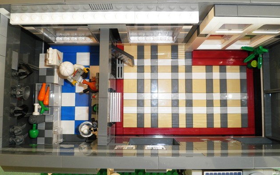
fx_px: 214
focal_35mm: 28
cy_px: 87
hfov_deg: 66.5
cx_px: 139
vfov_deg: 44.6
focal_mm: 4.7
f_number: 2.8
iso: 80
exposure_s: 1/30
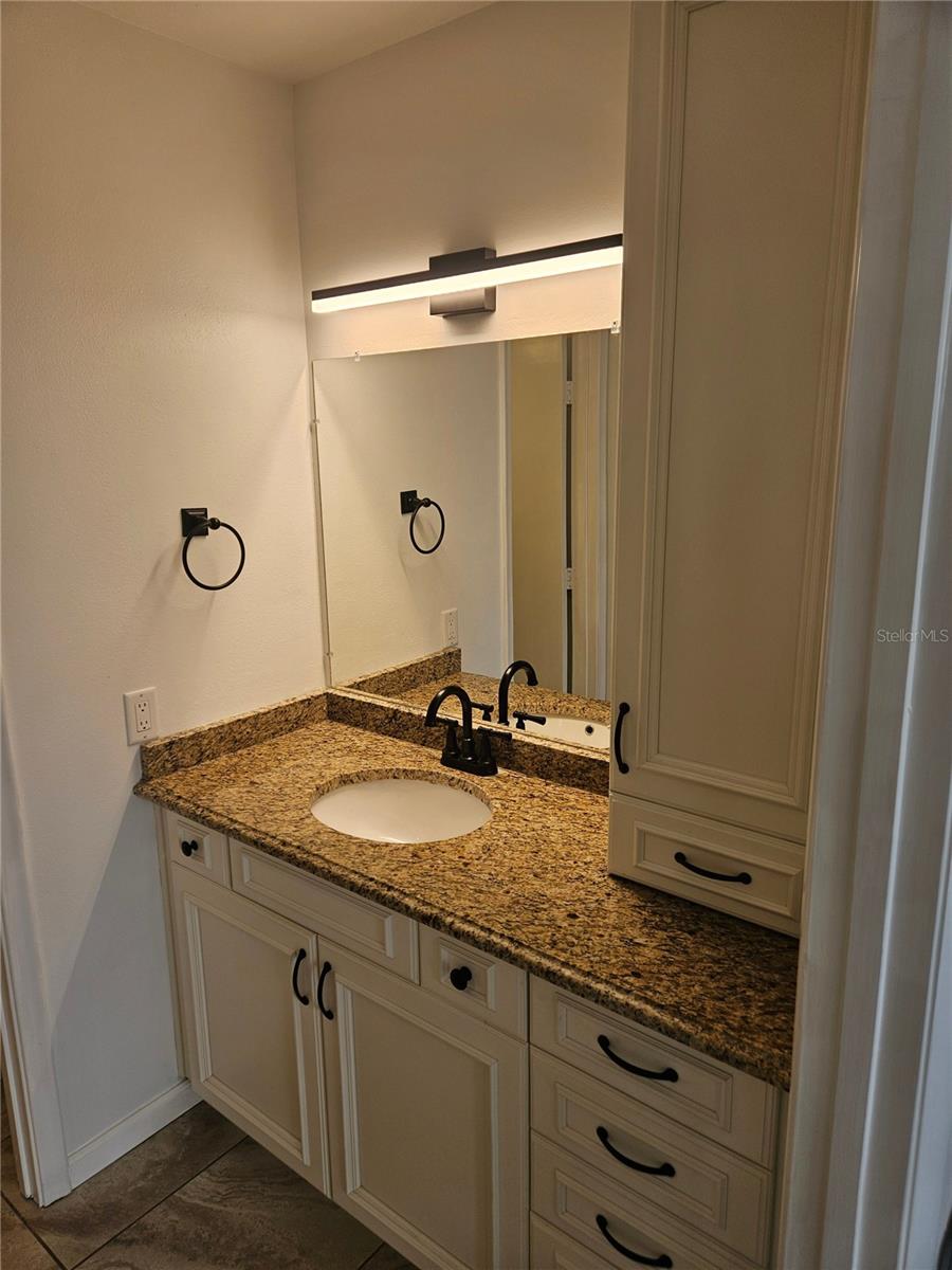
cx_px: 476
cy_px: 635
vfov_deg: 73.9
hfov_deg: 58.9
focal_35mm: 23
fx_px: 843
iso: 25
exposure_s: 1/121
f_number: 1.8
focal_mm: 5.4
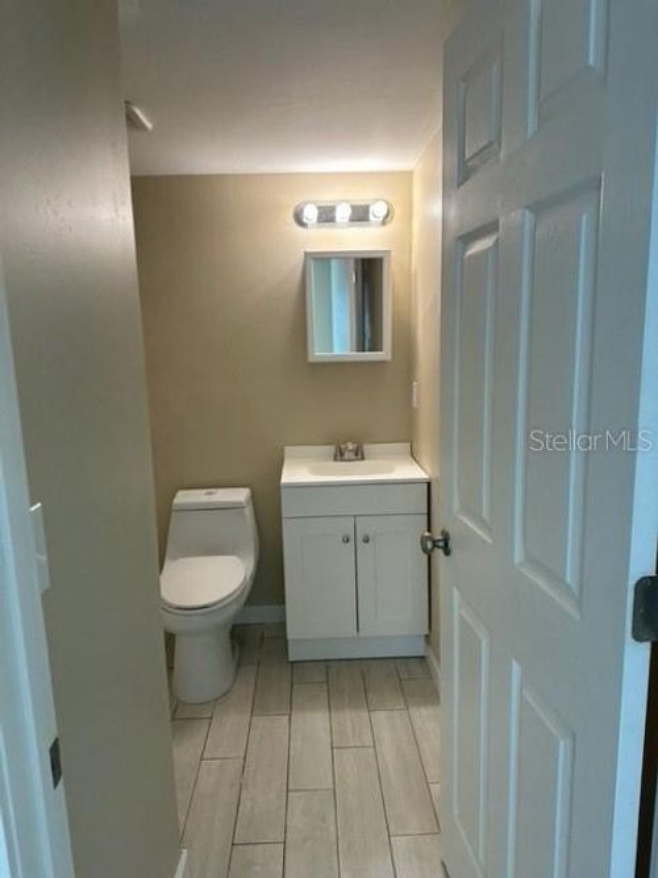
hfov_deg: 56.8
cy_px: 439
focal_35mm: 24
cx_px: 329
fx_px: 608
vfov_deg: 71.6
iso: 100
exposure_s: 1/160
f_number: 1.78
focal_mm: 6.86
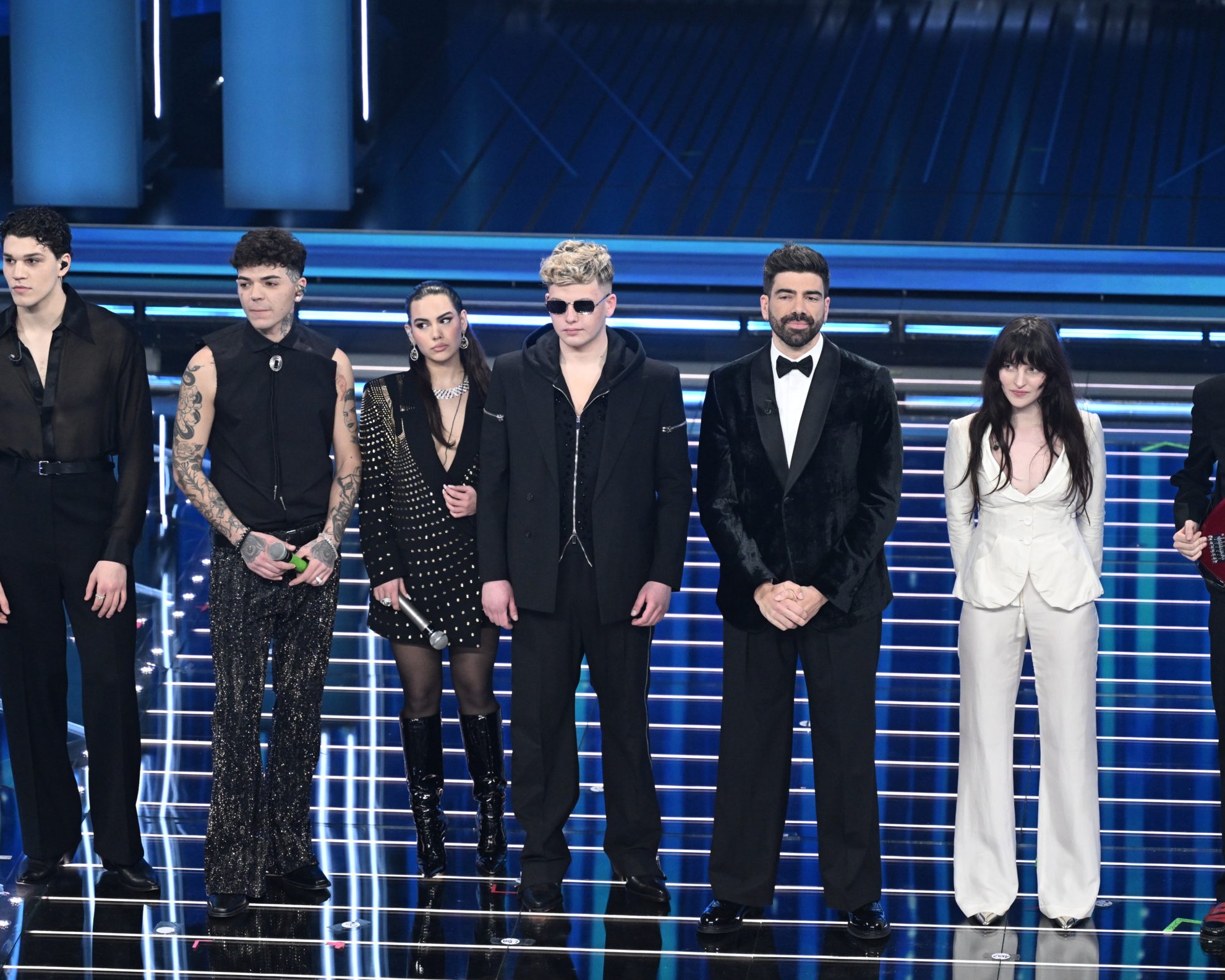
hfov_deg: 10.0
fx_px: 7034
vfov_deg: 8.0
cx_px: 641
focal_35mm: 194
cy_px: 464
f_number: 4
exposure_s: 1/250
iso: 3200
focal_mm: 160
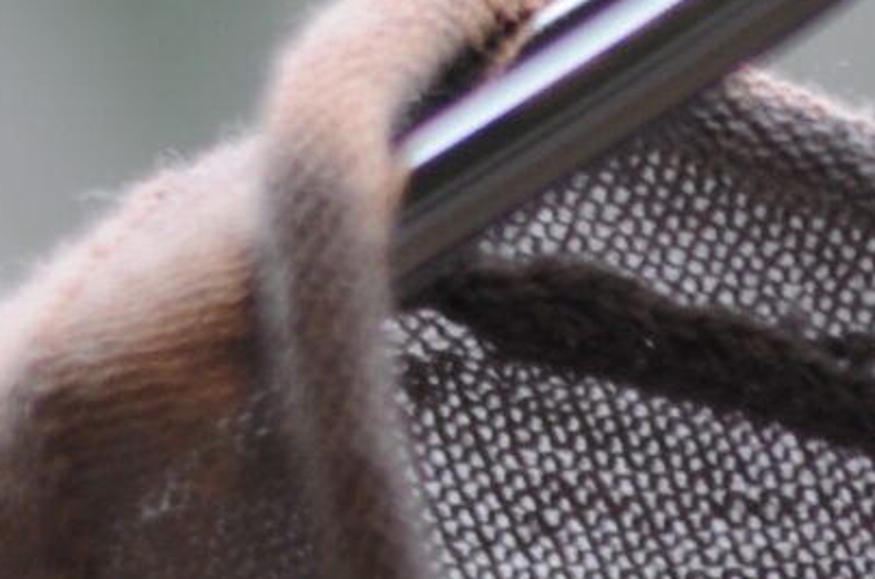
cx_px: 1409
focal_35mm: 477
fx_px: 11571
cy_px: 1481
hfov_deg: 4.3
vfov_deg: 2.8
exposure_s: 1/160
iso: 200
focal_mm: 50
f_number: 2.2
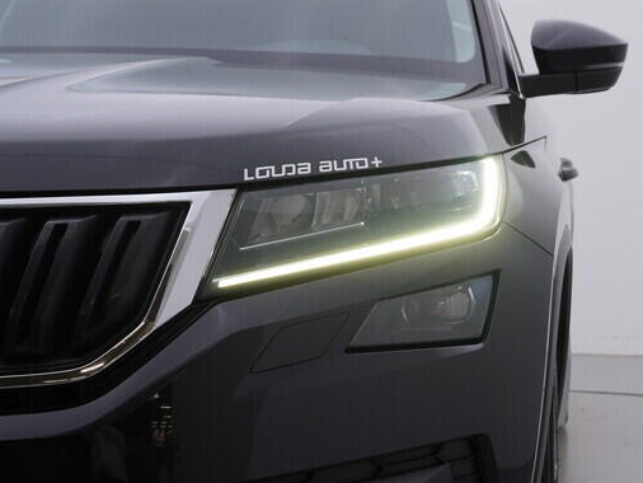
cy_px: 351
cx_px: 614
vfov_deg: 20.9
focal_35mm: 70
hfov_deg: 26.5
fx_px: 1301
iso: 125
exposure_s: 1/100
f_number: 4.5
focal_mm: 24
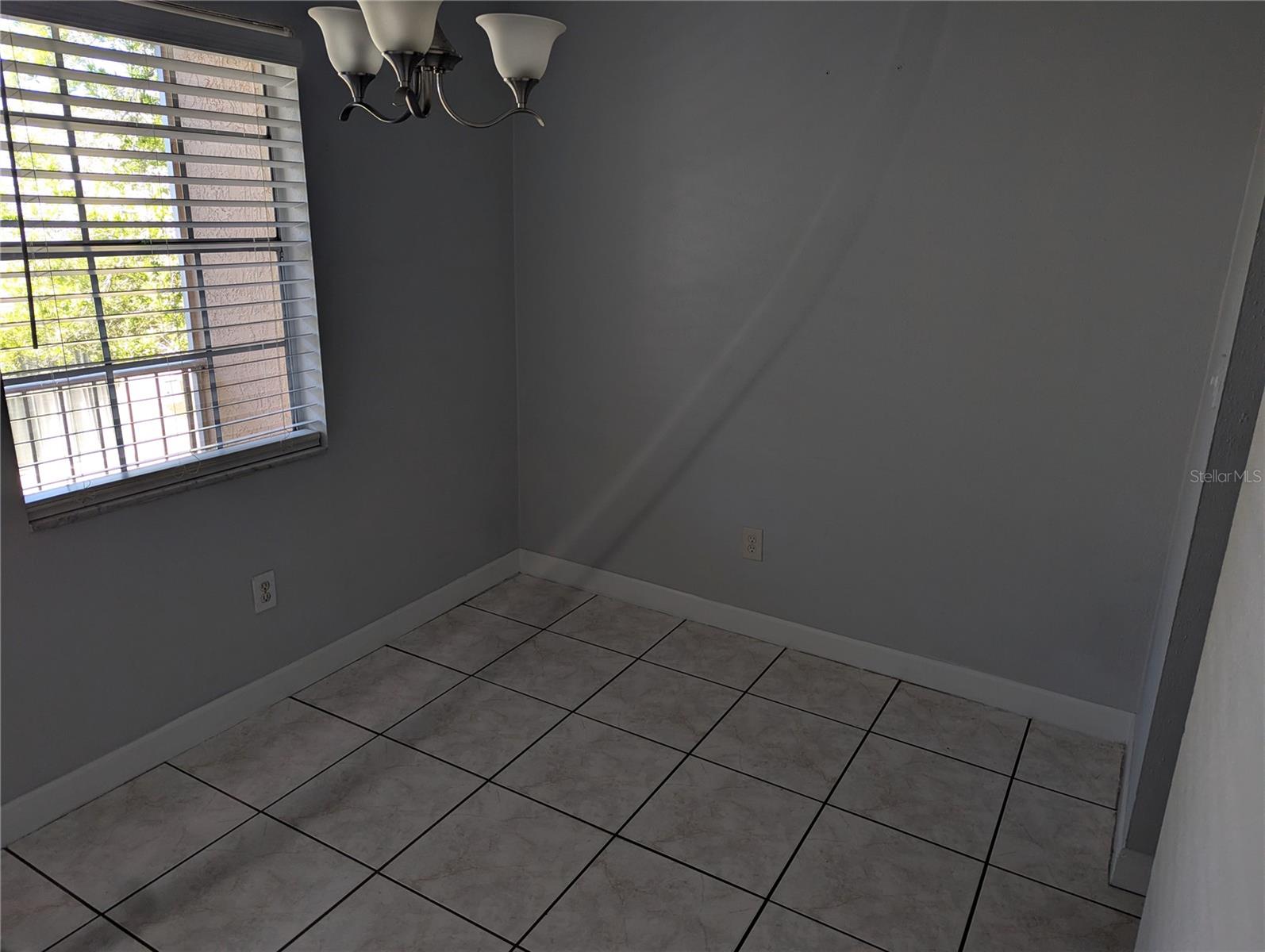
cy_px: 476
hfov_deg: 71.5
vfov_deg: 56.9
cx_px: 632
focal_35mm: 24
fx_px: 878
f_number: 1.85
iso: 73
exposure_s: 1/122
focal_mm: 6.81
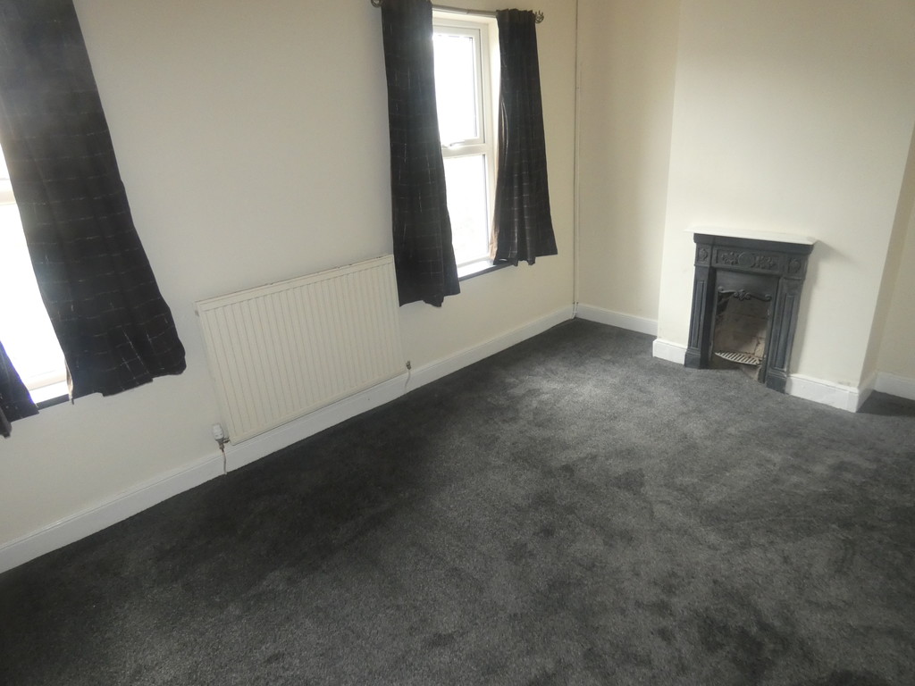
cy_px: 343
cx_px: 458
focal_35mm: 20
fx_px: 529
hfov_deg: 81.7
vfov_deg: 66.0
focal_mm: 3.6
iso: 400
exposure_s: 1/60
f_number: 2.8
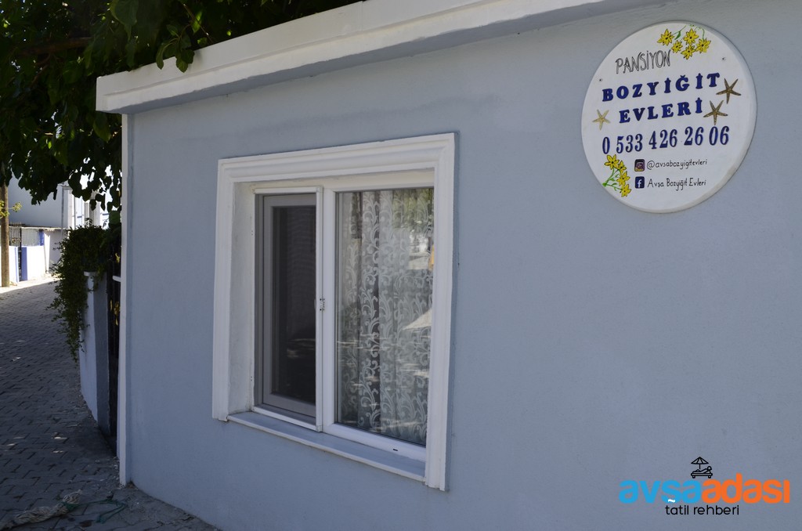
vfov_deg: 36.7
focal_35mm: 36
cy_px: 266
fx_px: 800
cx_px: 401
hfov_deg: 53.2
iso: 200
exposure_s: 1/90
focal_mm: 24
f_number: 11
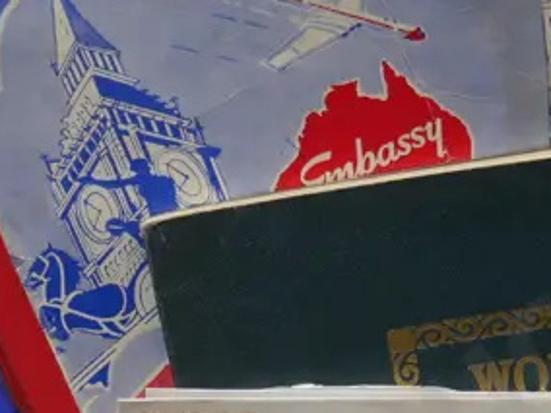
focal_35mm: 101
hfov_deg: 19.1
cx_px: 487
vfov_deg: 14.5
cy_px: 389
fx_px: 1608
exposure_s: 1/100
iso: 200
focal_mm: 14
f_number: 3.5
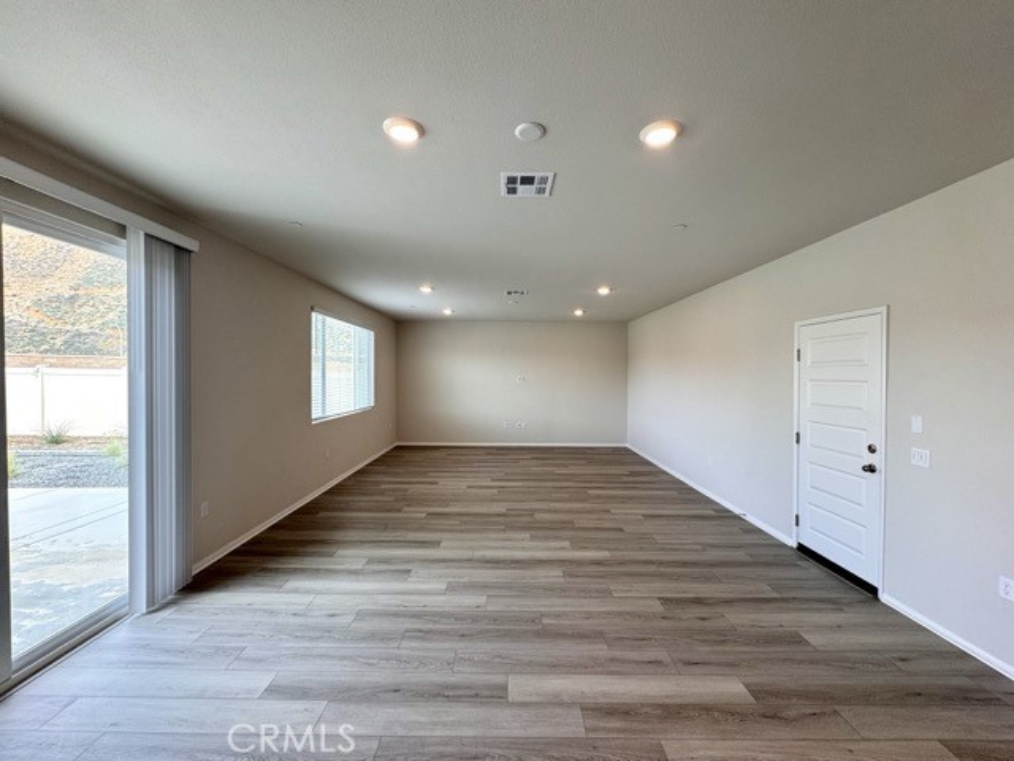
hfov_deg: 102.1
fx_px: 410
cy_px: 380
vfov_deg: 85.7
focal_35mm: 14
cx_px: 507
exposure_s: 1/120
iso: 100
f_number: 2.2
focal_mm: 2.22
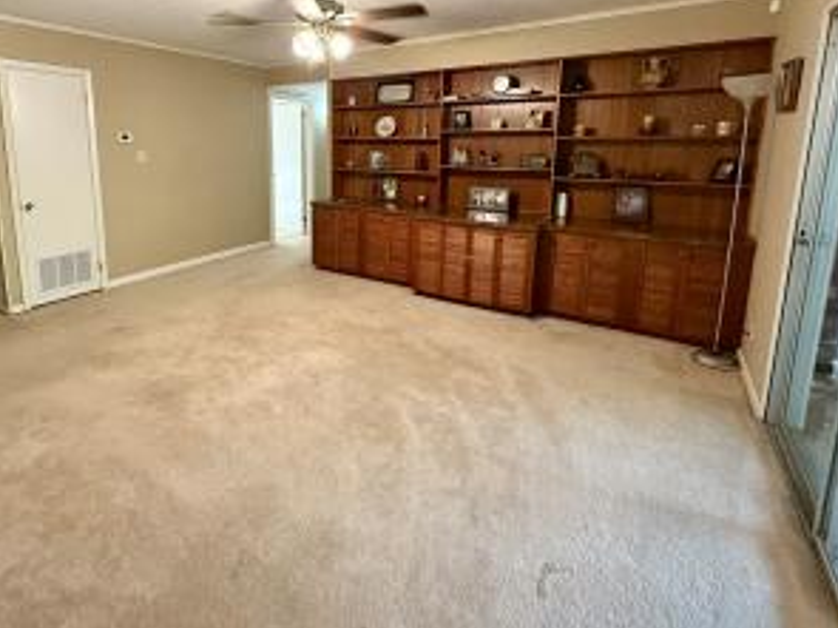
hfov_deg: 83.7
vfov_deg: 66.9
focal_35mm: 19
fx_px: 460
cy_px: 213
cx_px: 338
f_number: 2.2
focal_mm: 2.22
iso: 500
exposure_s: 1/60
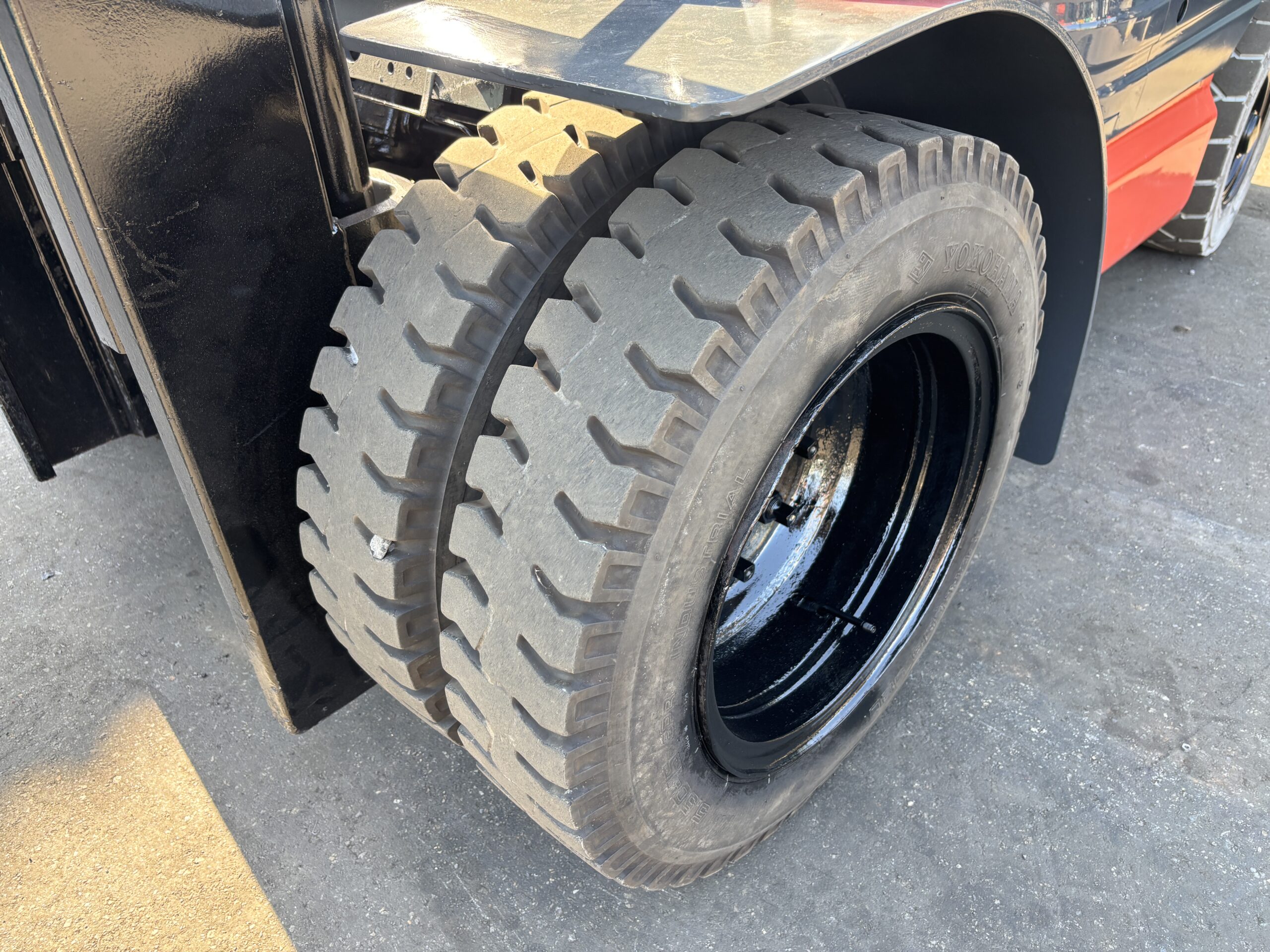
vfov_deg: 53.1
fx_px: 954
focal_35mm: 26
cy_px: 476
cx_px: 635
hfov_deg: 67.3
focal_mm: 5.96
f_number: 1.6
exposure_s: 1/121
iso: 80
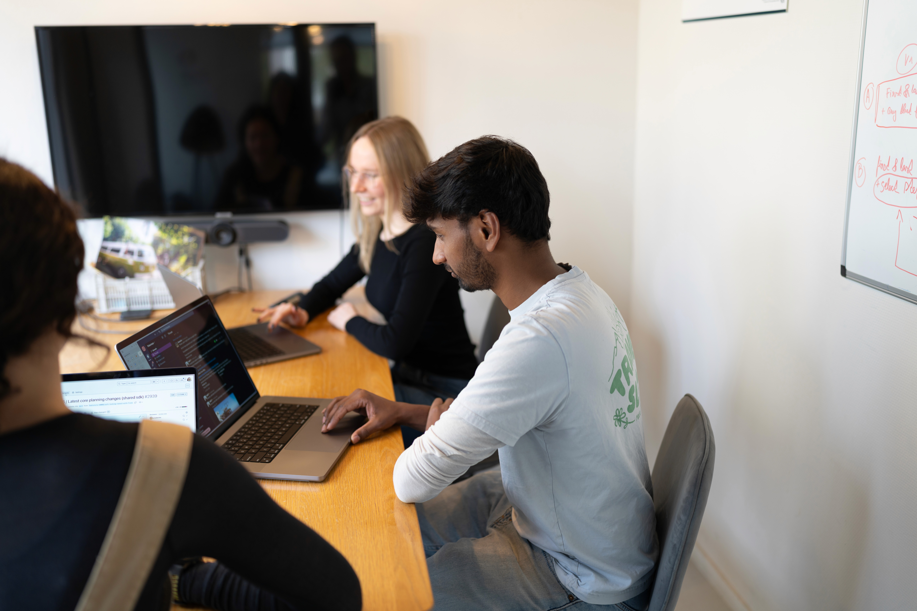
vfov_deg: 37.9
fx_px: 891
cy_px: 306
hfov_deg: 54.4
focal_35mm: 35
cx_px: 458
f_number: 1.4
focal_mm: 35
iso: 100
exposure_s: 1/60
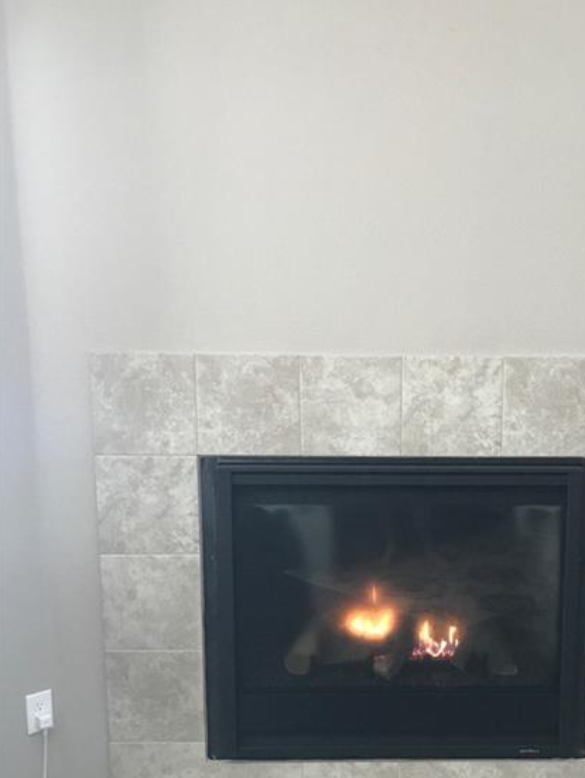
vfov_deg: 47.3
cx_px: 401
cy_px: 496
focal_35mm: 39
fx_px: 878
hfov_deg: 36.4
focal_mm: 3.99
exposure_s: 1/11
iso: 100
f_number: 1.8
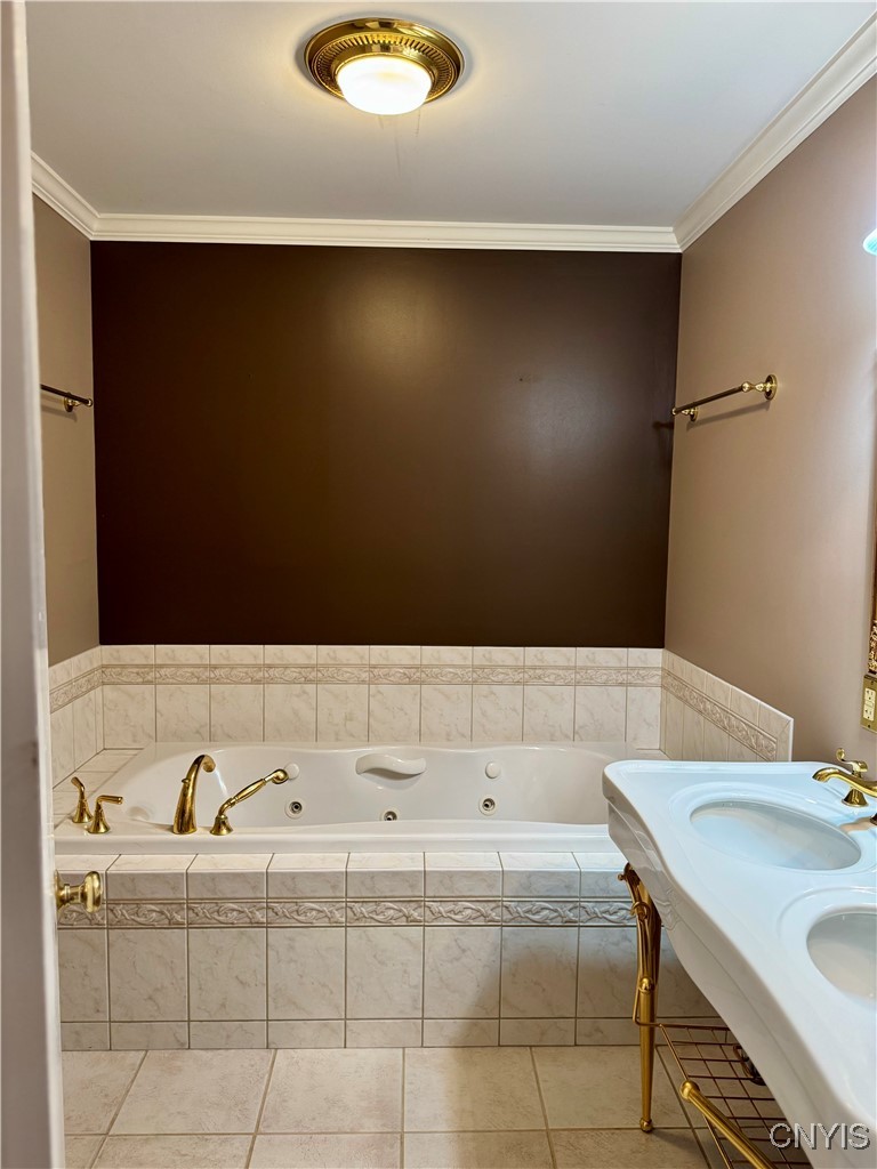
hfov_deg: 56.8
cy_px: 584
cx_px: 438
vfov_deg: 71.6
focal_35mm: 24
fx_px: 811
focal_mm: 6.76
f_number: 1.78
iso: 160
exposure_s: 1/60
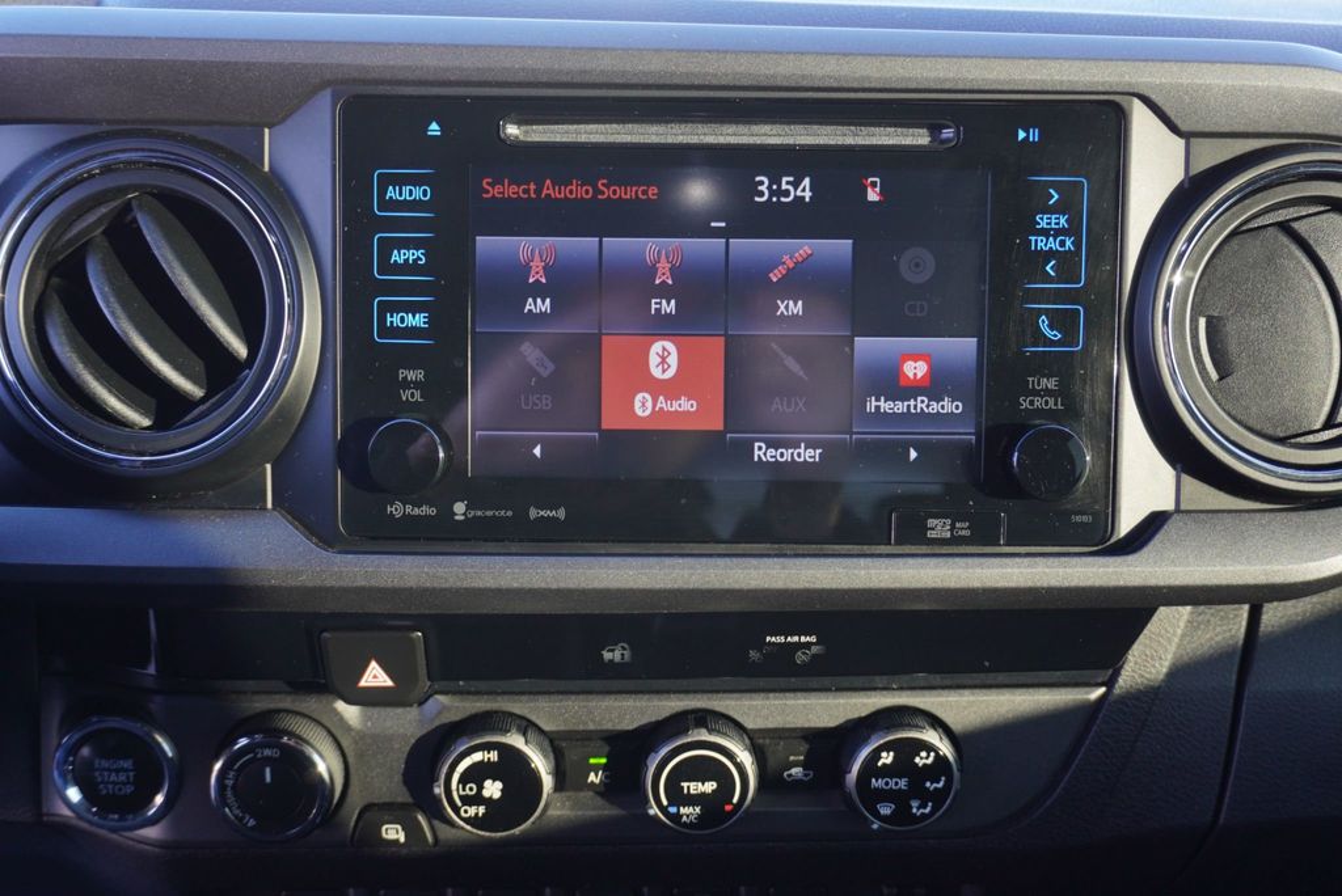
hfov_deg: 57.2
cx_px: 671
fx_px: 1231
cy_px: 448
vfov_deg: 40.0
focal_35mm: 33
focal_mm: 22
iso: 320
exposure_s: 1/60
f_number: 4
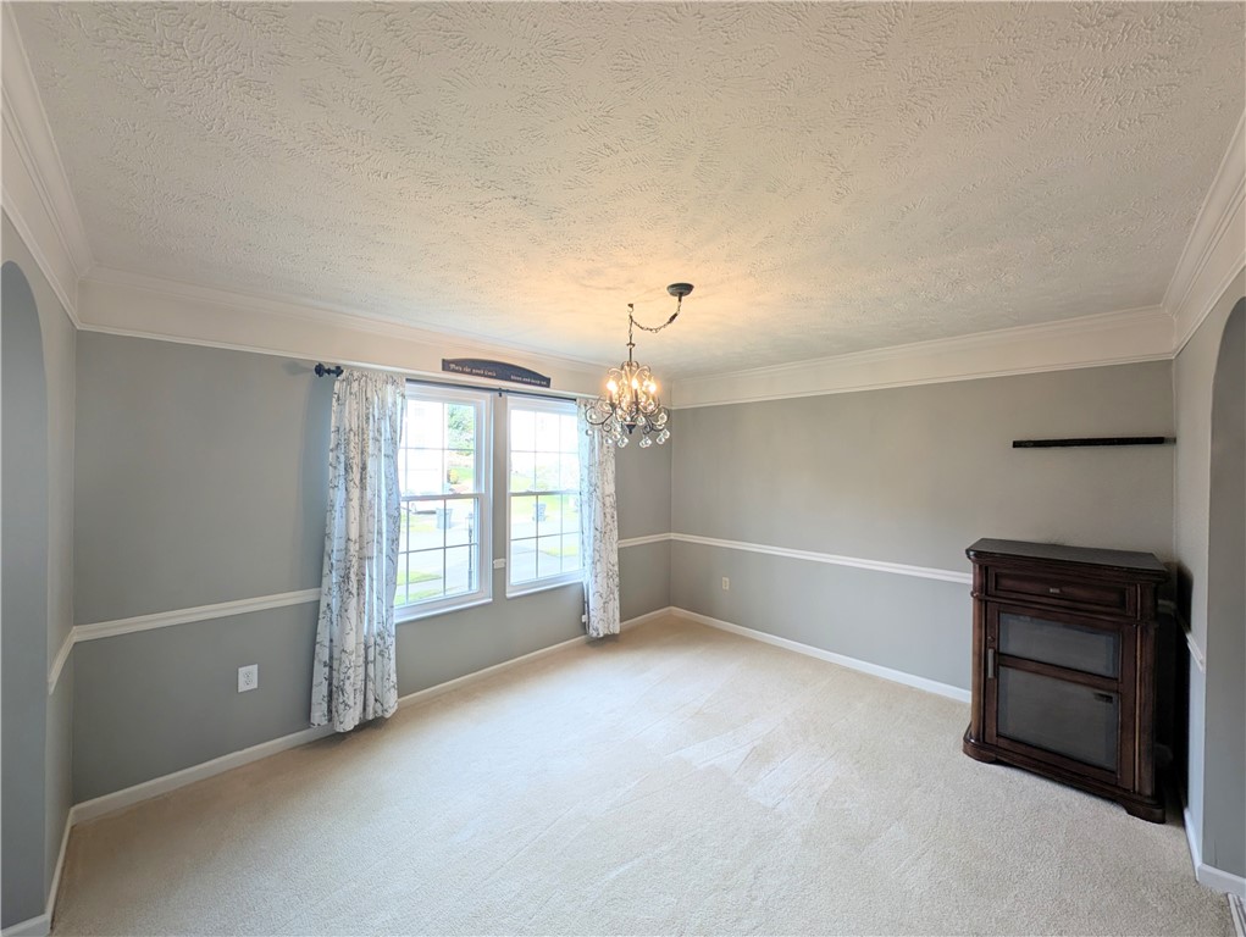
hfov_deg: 110.5
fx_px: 432
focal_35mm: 12
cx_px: 623
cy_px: 468
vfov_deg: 94.6
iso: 63
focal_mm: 2.23
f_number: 1.95
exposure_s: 1/120
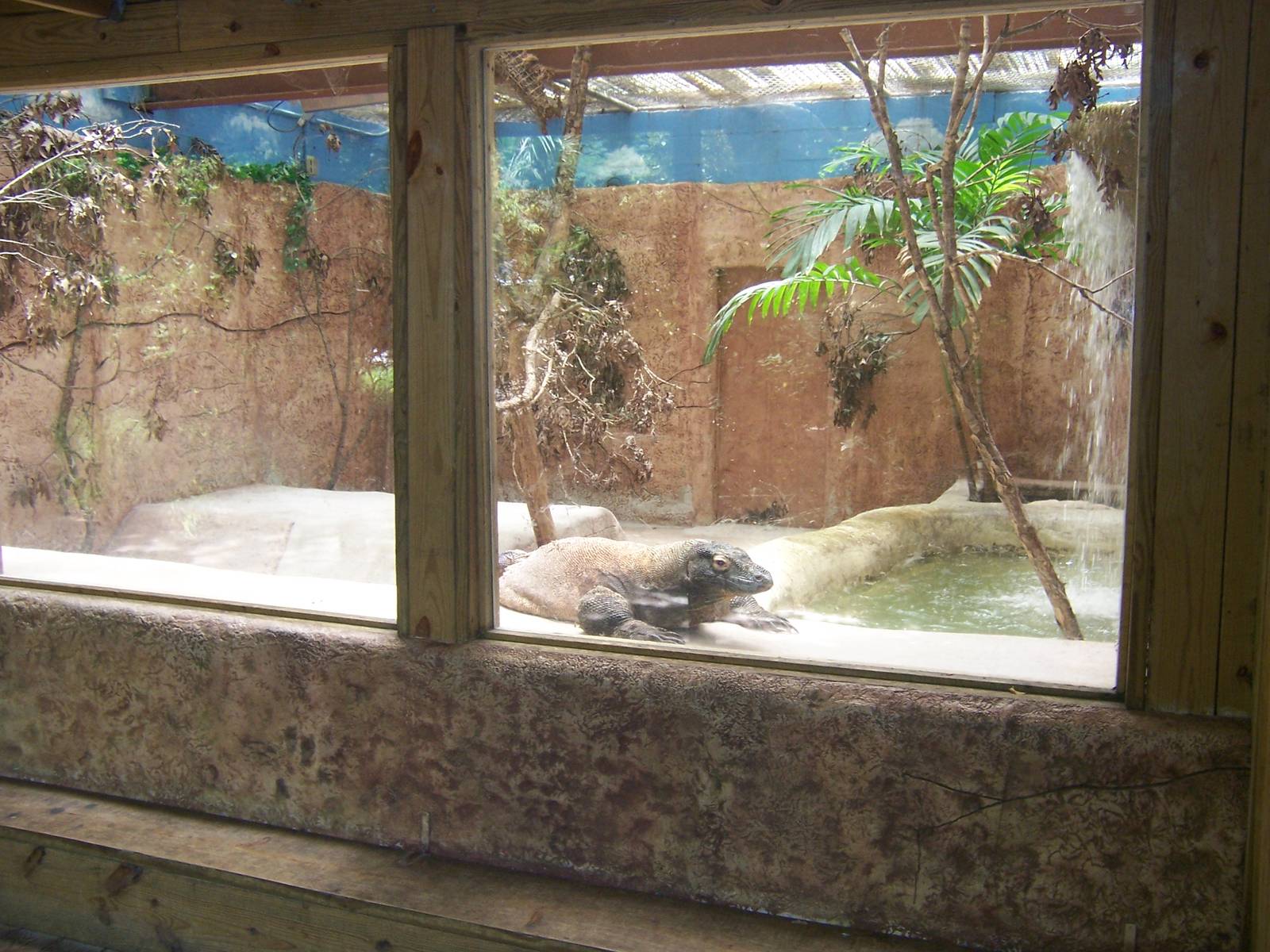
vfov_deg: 42.9
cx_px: 635
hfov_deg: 55.4
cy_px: 476
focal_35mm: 33
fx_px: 1211
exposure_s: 1/60
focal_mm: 5.5
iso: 140
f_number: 2.8
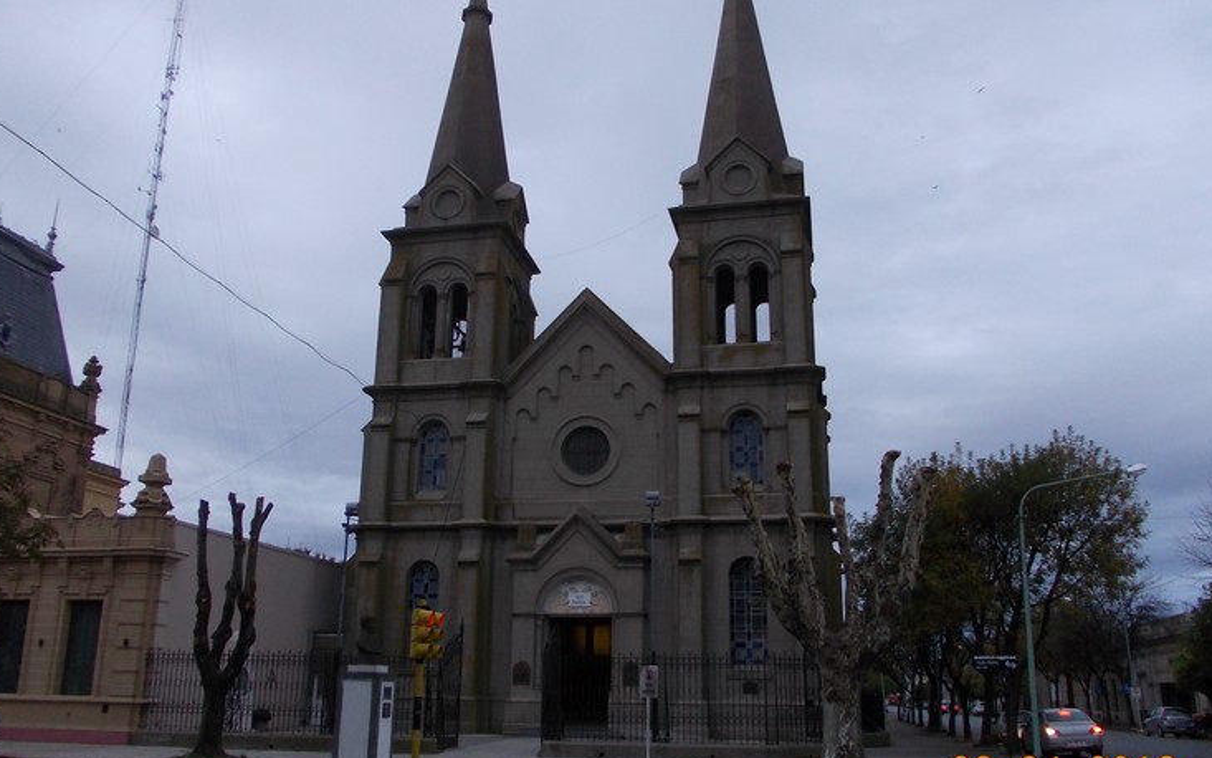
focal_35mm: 31
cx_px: 608
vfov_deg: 40.6
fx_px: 1024
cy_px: 409
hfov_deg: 61.2
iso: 80
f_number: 2.7
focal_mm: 4
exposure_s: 1/50
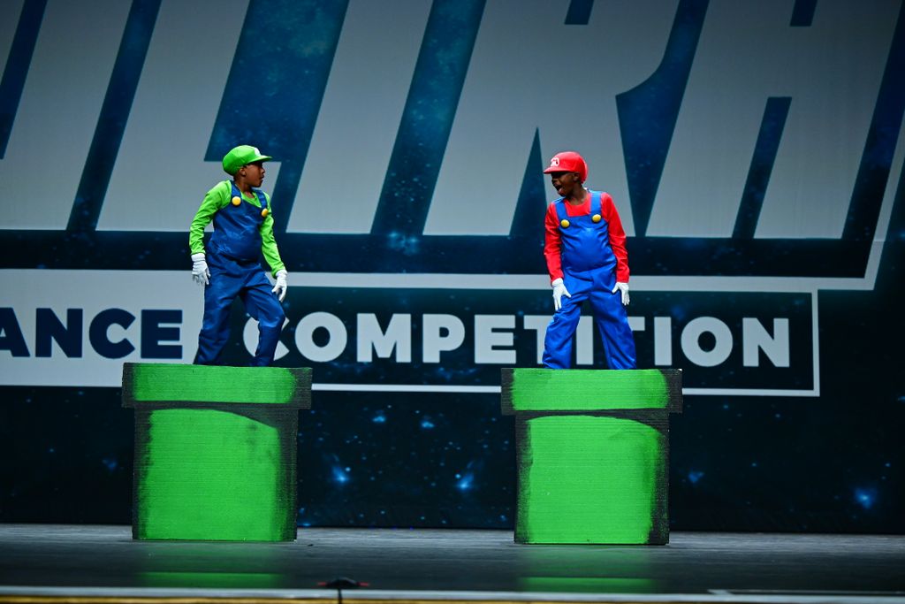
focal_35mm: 82
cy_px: 302
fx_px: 2062
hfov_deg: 24.8
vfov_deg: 16.7
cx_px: 452
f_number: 3.2
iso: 4000
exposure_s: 1/640
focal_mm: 82
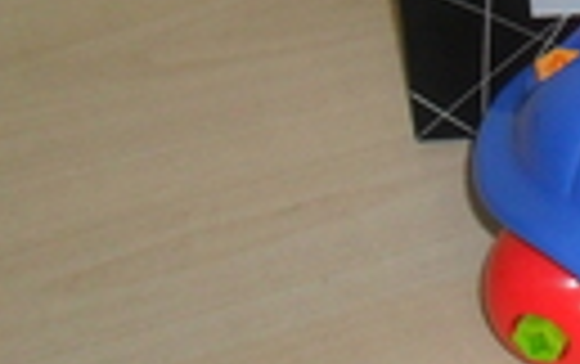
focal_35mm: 129
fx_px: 2042
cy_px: -256
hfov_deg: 14.8
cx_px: 908
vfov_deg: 9.7
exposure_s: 1/45
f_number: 3.2
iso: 200
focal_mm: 6.3
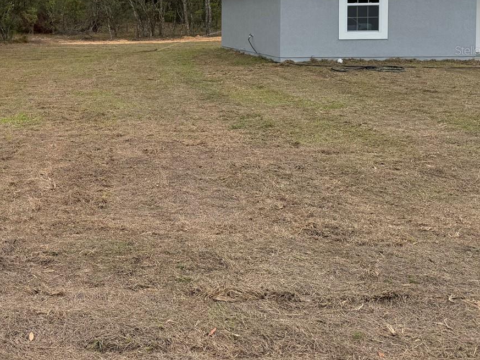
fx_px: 610
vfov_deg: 31.6
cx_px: 67
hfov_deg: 40.4
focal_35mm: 44
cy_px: 50
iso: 80
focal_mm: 6.76
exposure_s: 1/832
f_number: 1.78
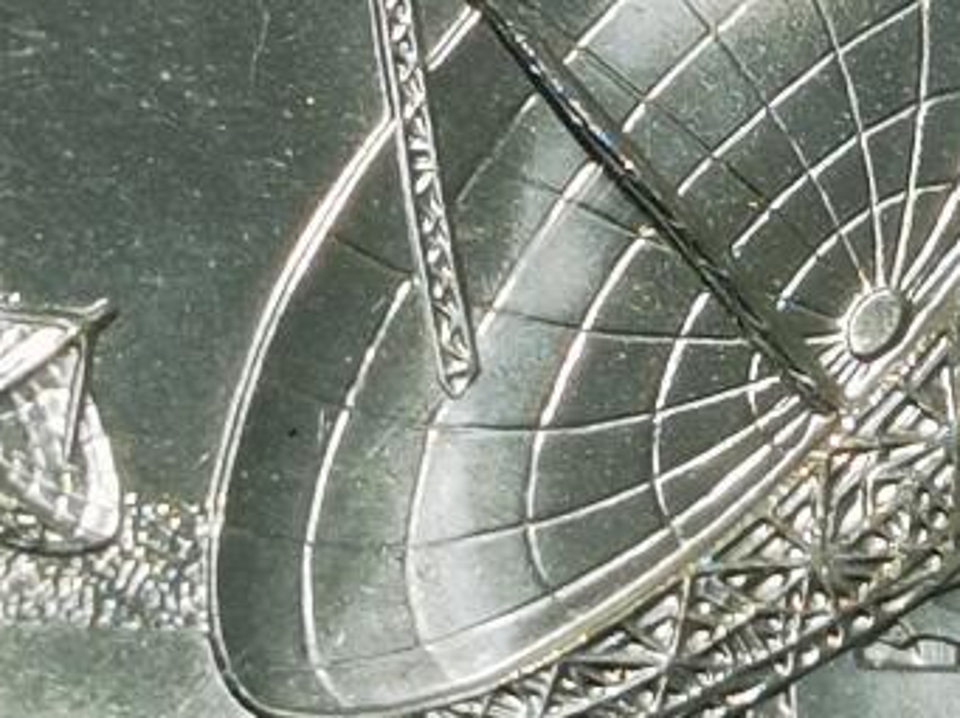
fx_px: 8200
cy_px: -262
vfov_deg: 5.0
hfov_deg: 6.7
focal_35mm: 296
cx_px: 594
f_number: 1.9
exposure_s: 1/117
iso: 50
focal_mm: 6.67
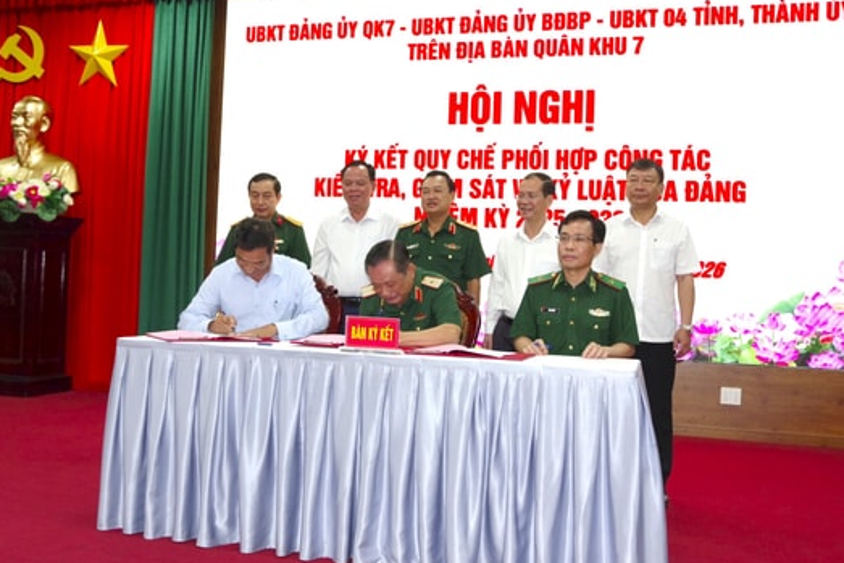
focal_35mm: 32
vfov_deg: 41.1
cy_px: 279
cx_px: 416
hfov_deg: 58.7
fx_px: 750
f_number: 5.6
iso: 1600
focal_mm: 21
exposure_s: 1/90
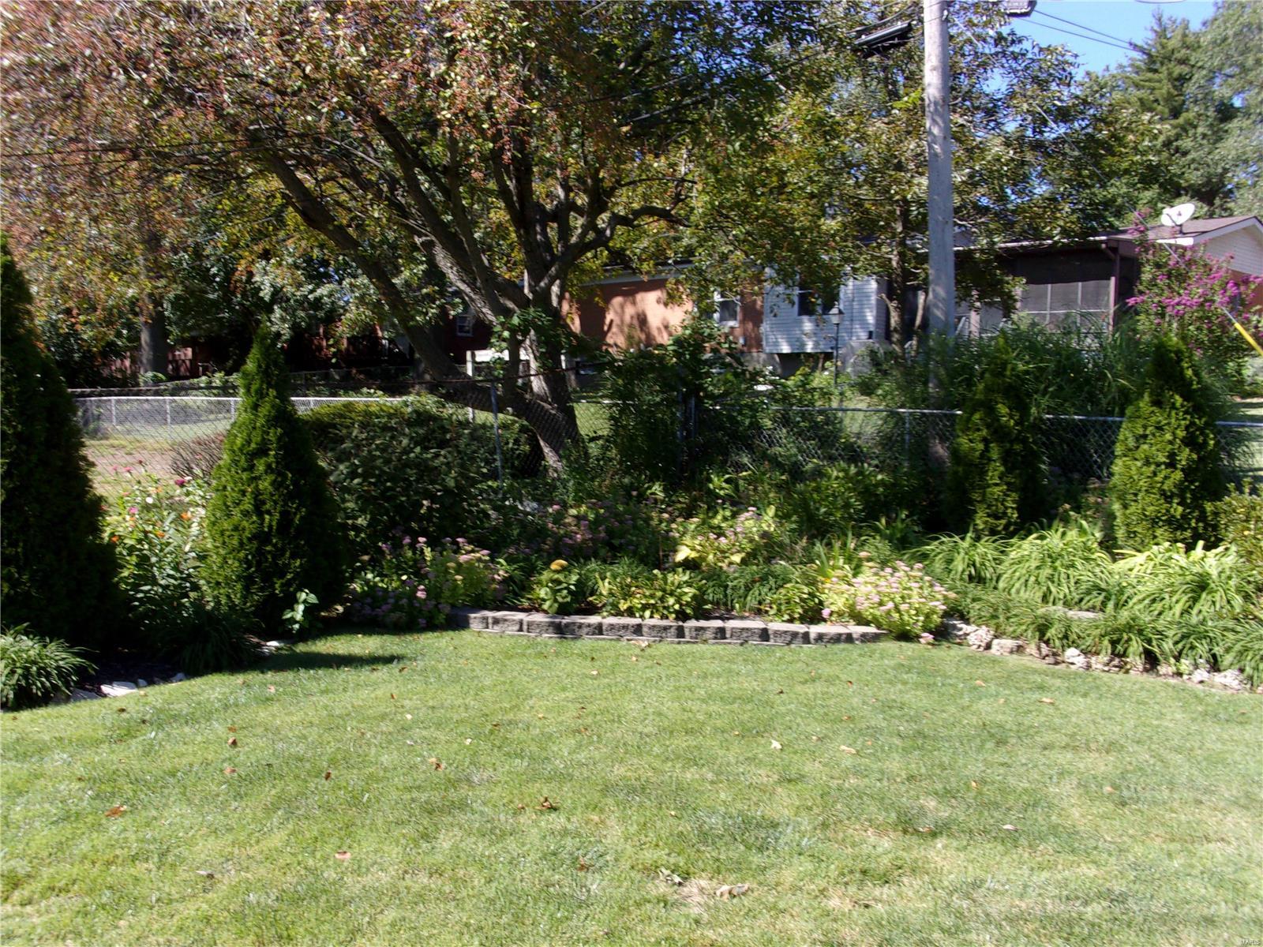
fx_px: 1313
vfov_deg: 39.7
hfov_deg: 51.4
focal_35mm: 36
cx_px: 632
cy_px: 474
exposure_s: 1/42
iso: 80
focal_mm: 6.4
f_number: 11.8
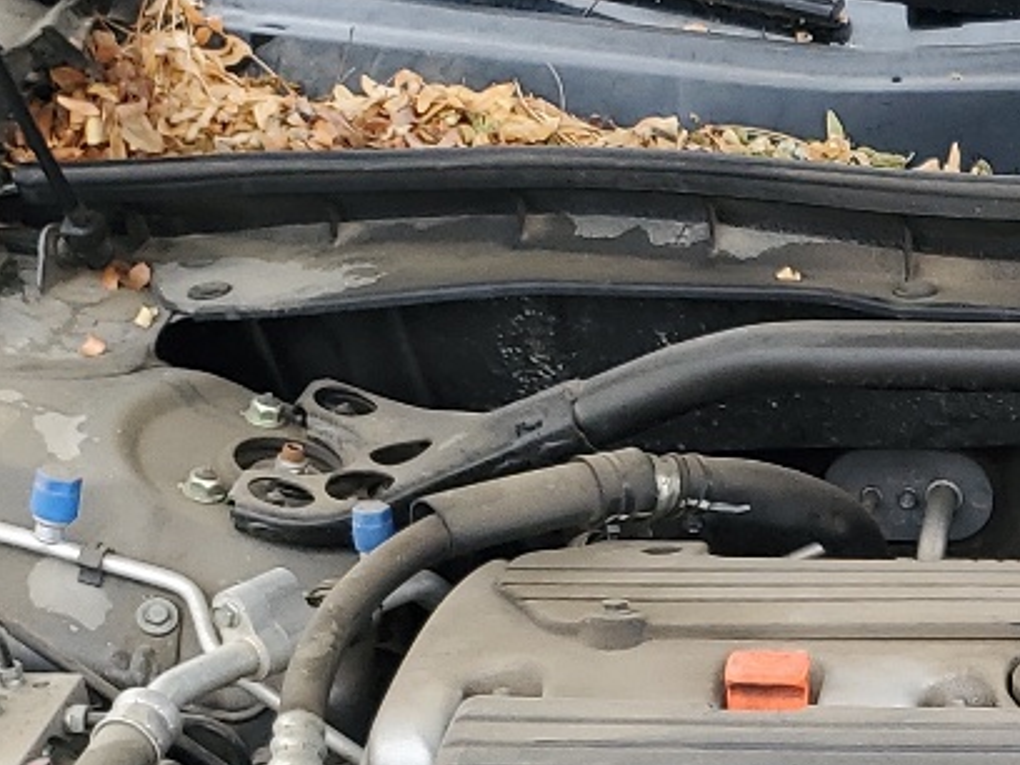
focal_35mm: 102
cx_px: 1305
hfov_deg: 18.1
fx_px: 3006
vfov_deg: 13.9
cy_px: 1002
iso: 50
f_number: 1.5
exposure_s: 1/128
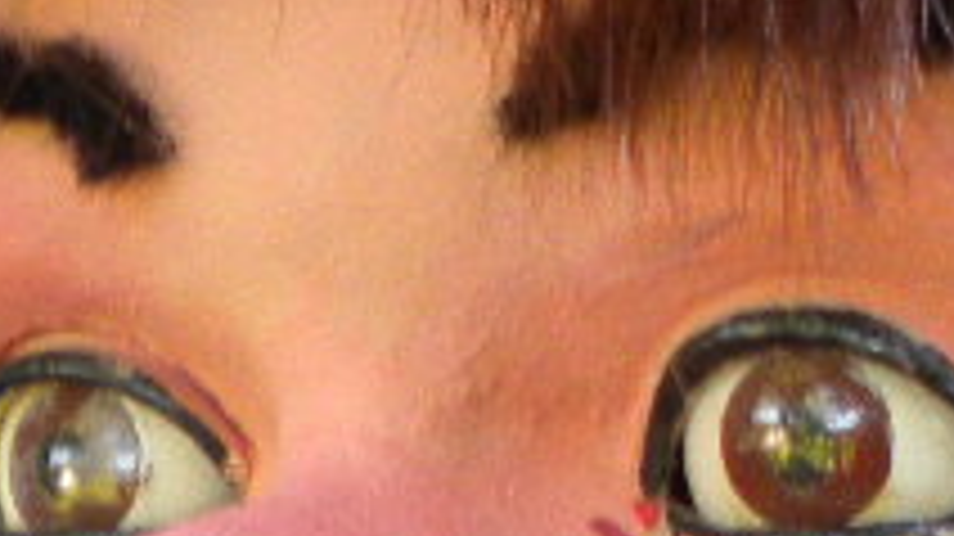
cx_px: 477
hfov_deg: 11.7
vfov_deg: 6.5
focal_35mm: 184
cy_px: 748
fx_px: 4652
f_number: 3.1
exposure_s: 1/54.4
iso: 178
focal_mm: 6.3
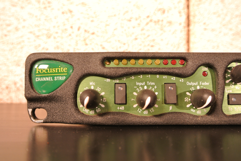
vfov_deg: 33.5
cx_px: 120
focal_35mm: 40
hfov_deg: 48.4
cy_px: 80
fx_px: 268
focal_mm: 15.1
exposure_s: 1/125
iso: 220
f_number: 4.2
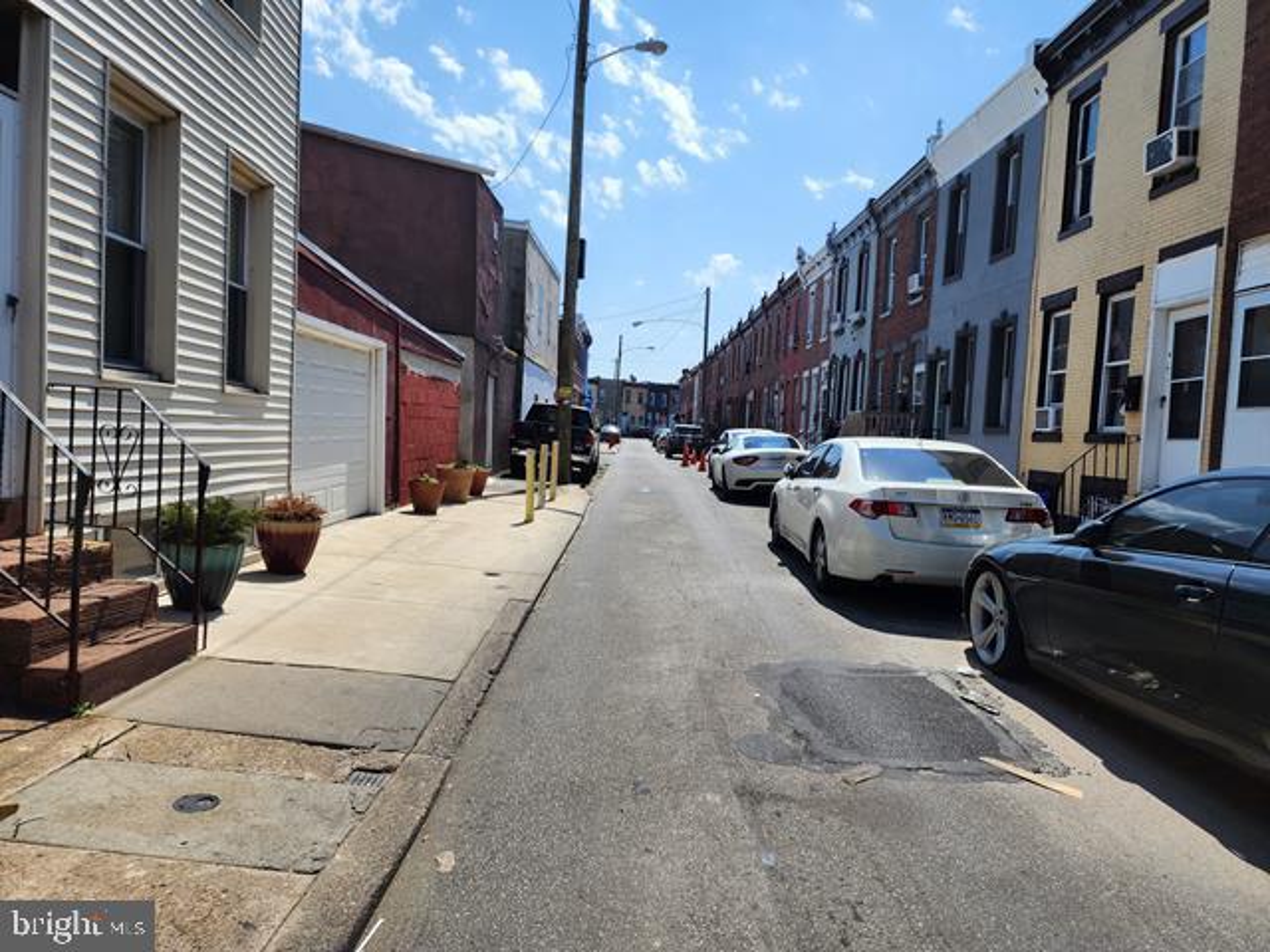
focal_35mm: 23
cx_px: 635
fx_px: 844
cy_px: 476
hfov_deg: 73.9
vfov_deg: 58.9
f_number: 1.8
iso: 12
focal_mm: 6.4
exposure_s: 1/1307
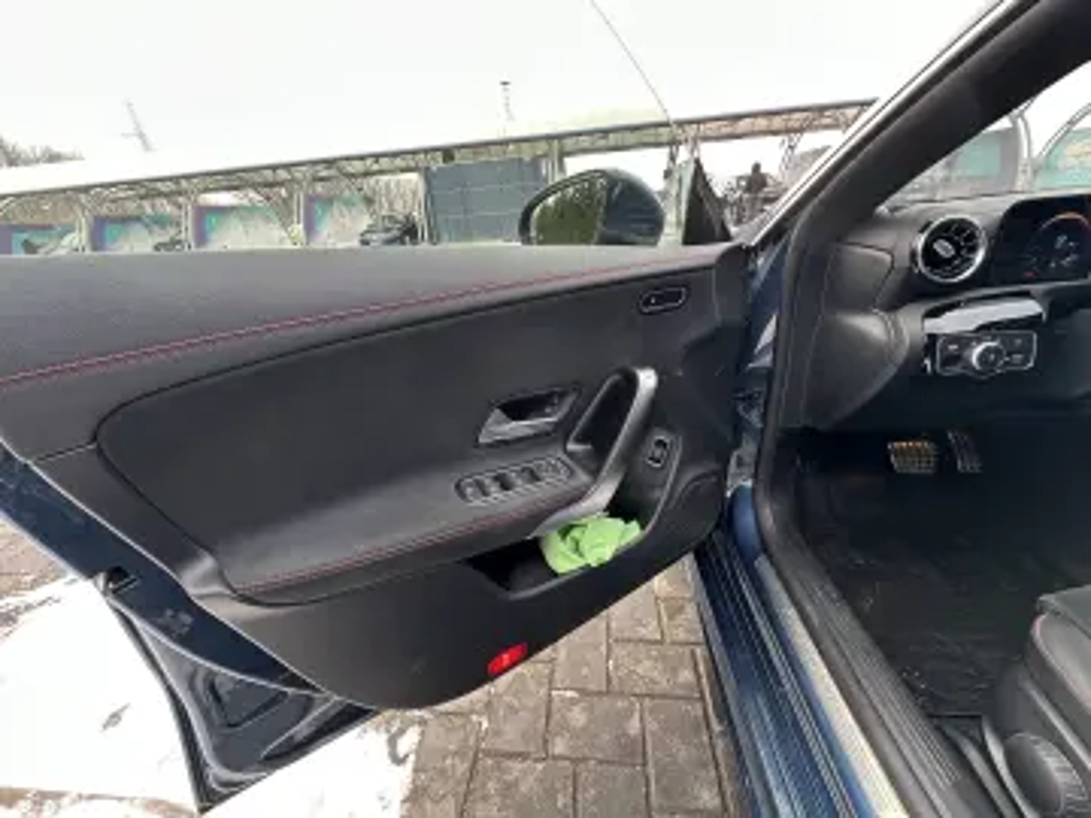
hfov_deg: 102.1
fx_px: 441
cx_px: 546
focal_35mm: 14
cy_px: 409
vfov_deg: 85.7
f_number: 2.2
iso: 80
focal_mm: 2.22
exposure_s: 1/99
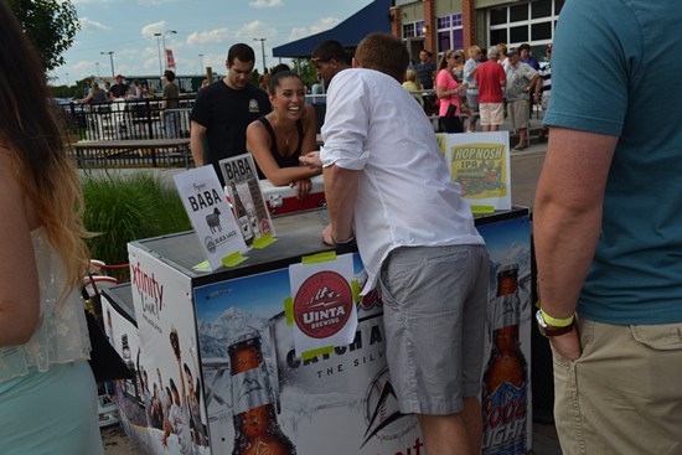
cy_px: 228
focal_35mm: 36
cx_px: 341
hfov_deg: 53.1
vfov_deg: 36.9
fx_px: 682
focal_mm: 24
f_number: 6.3
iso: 100
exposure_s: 1/160
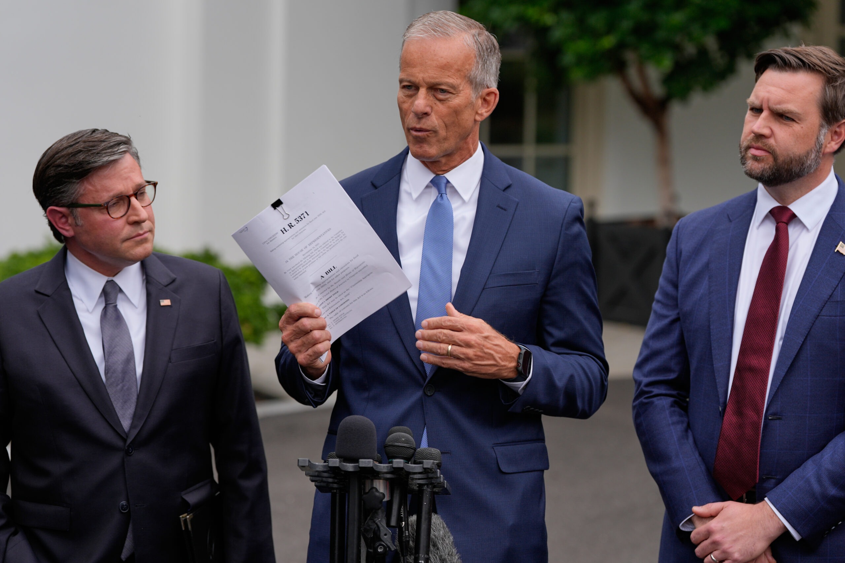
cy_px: 282
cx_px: 422
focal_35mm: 121
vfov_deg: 11.3
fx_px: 2840
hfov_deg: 16.9
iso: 250
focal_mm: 121
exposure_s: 1/640
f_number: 3.5
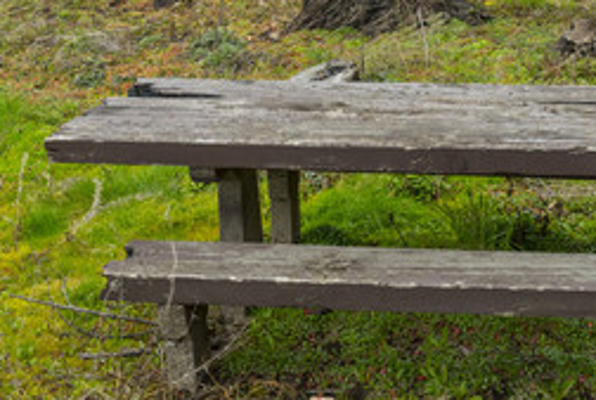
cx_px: 376
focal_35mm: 71
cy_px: 59
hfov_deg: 28.3
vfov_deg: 19.0
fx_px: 1178
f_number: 10
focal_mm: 32
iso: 640
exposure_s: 1/160
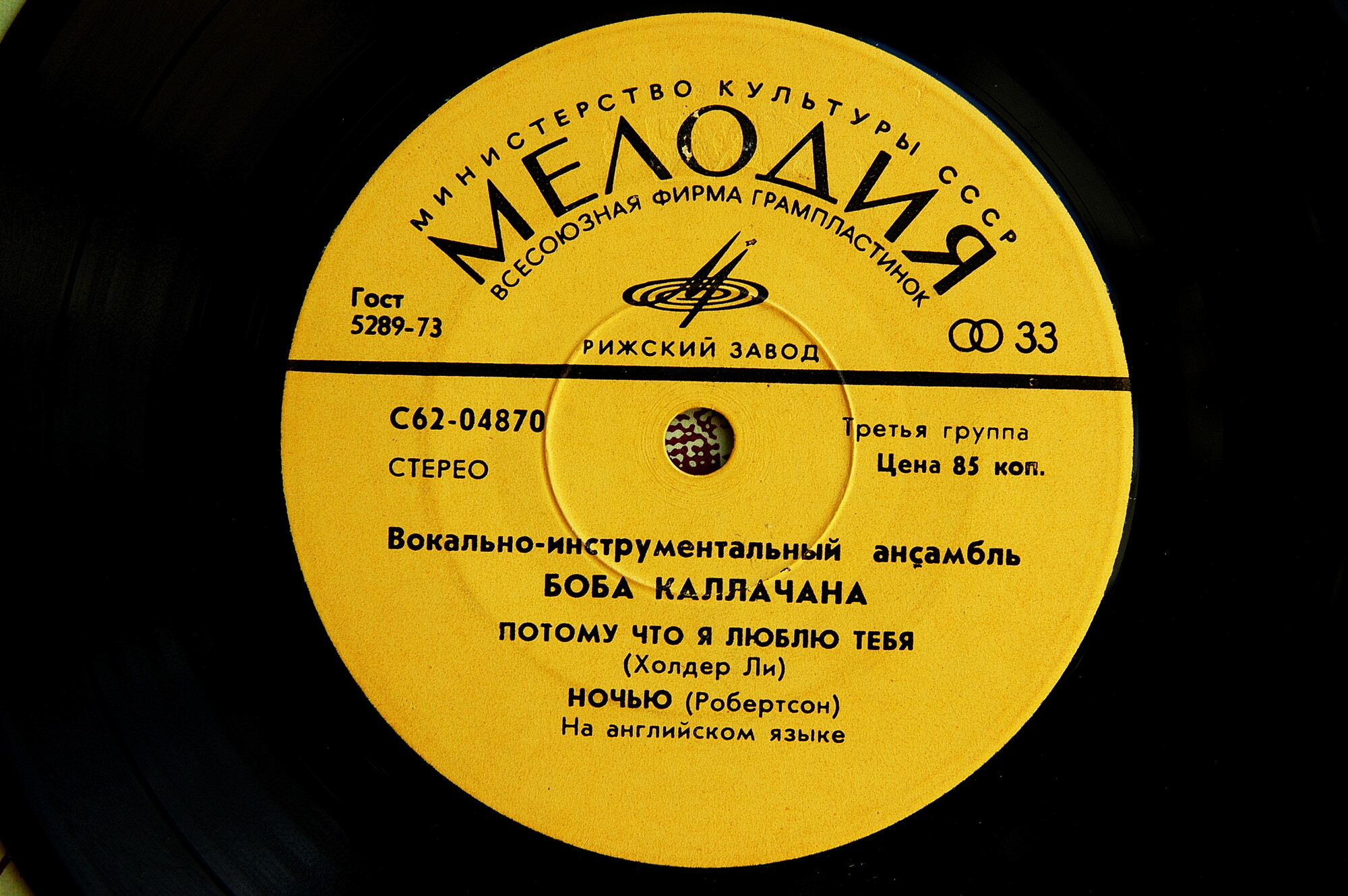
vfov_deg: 25.7
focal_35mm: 52
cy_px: 448
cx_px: 674
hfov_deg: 37.9
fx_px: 1964
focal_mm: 35
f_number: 5.6
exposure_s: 1/125
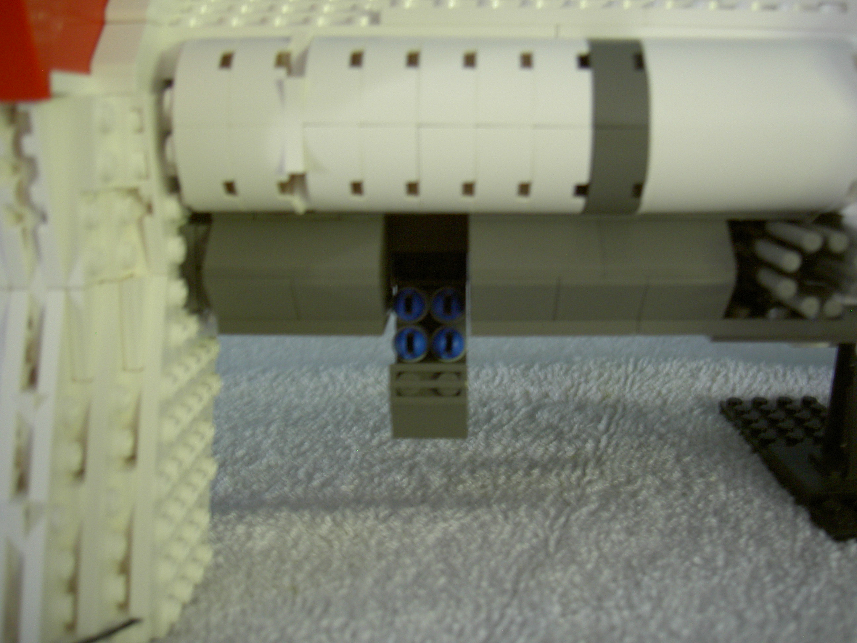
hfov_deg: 47.9
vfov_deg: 36.8
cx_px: 428
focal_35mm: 39
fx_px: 966
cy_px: 322
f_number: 2.8
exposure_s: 1/8
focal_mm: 8
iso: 100
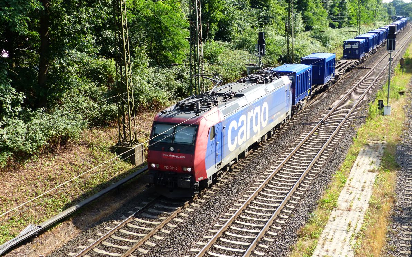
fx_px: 528
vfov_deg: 27.4
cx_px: 207
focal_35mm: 47
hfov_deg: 42.7
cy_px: 120
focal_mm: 7.8
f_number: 2.8
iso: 100
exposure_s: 1/500
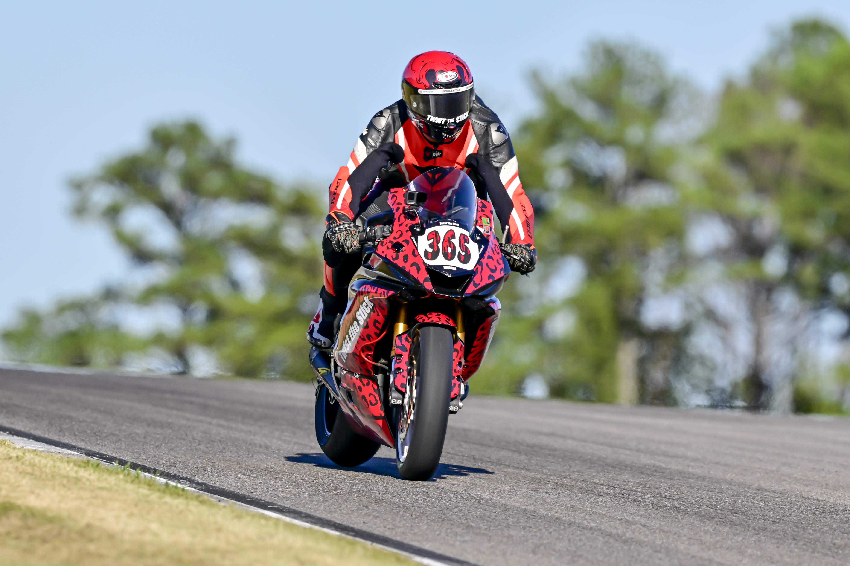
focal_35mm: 600
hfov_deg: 3.4
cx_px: 425
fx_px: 14162
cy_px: 283
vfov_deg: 2.3
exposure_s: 1/1250
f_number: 5
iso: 400
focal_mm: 400
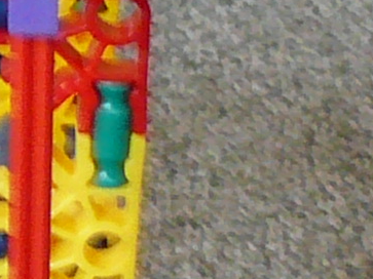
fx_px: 2661
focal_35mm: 247
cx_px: -335
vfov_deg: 6.0
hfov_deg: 7.7
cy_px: 257
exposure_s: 1/8
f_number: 2.8
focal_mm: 5.2
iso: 200
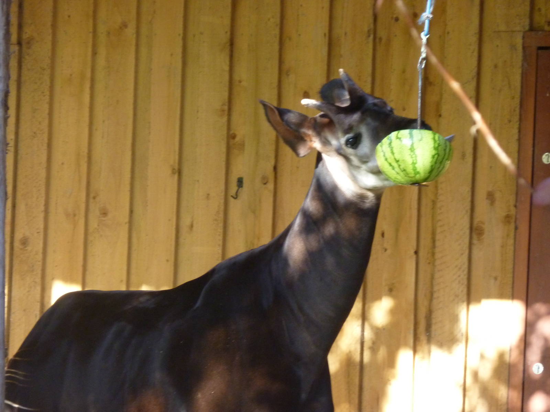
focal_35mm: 200
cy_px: 206
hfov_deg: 9.9
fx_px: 3178
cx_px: 275
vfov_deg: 7.4
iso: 400
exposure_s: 1/60
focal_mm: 36
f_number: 5.9
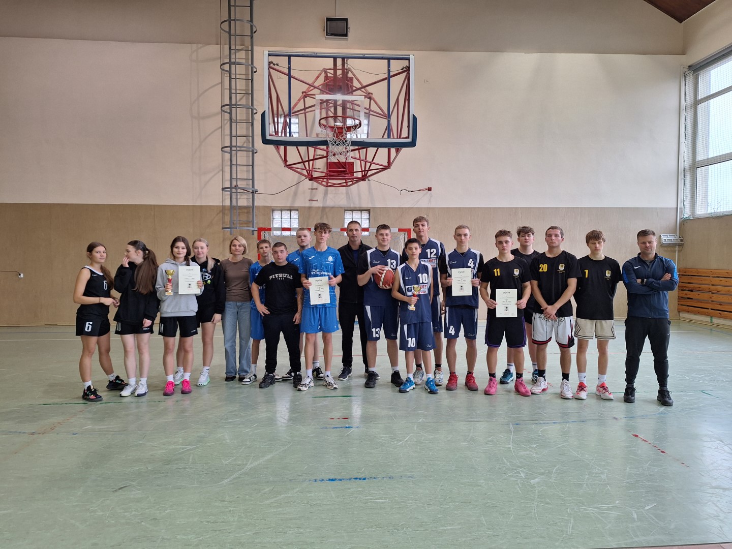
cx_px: 366
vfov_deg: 58.9
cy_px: 274
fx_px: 486
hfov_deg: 73.9
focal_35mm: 23
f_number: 1.8
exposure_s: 1/50
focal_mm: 5.54
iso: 100
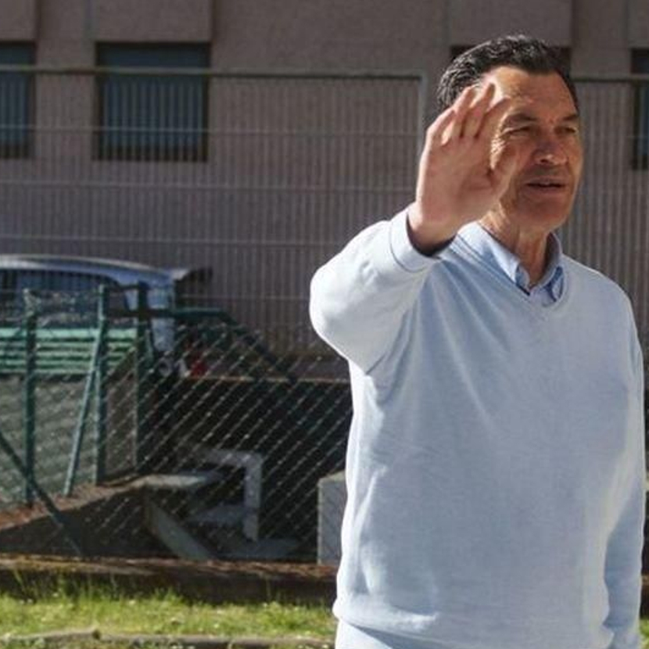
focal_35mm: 172
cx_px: 511
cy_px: 357
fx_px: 3648
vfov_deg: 10.2
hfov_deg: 10.1
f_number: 5.6
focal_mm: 70
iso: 100
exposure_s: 1/250
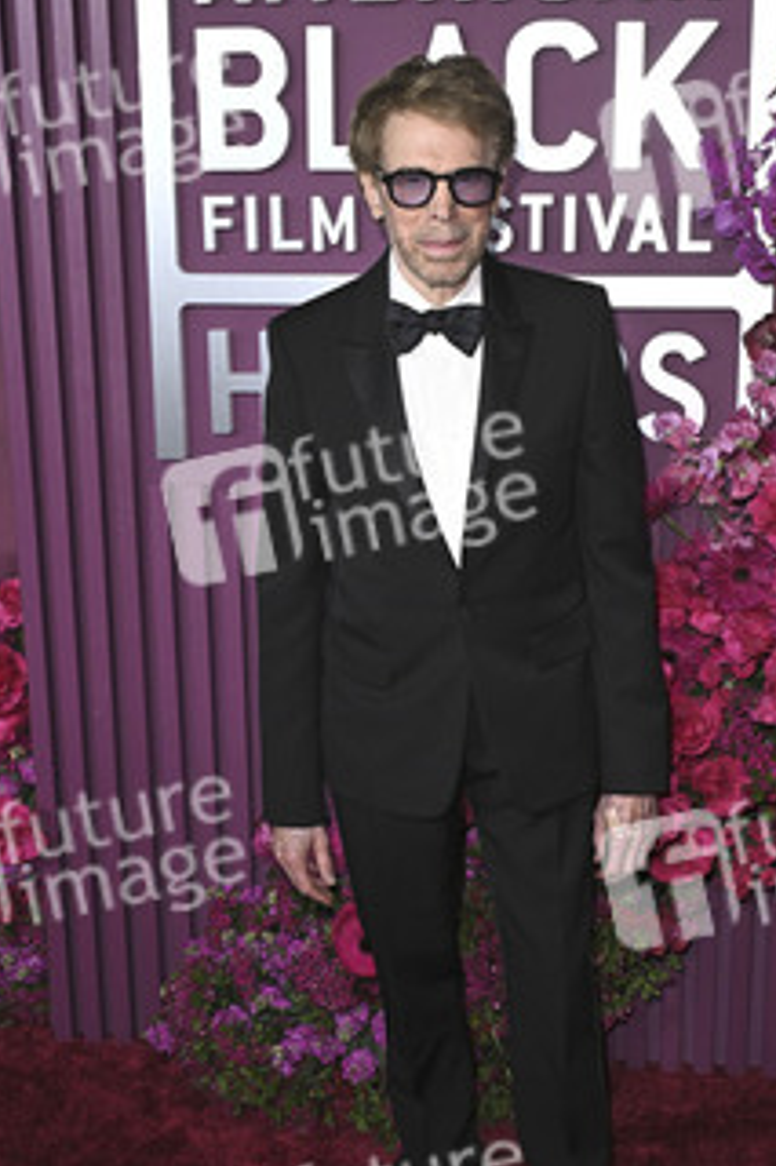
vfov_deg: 43.5
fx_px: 1456
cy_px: 681
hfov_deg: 29.8
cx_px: 455
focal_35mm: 45
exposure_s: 1/320
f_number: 6.3
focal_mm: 36
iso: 2500
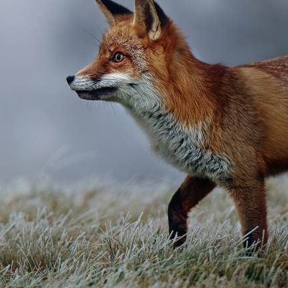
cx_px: 170
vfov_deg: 2.0
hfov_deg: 2.0
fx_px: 8057
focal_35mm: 856
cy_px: 112
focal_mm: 450
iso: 280
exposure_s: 1/400
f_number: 6.3
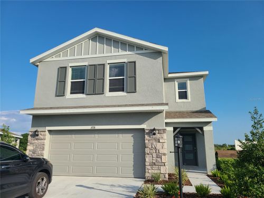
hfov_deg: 67.3
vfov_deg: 53.1
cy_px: 99
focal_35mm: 26
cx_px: 132
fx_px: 198
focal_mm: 5.4
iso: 40
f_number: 1.8
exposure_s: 1/2430
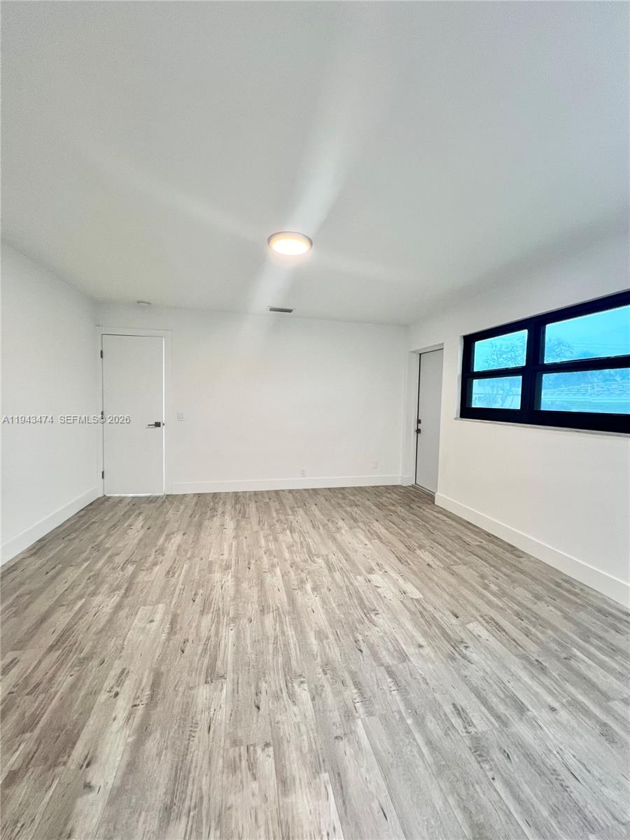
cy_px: 420
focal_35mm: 13
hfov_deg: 89.9
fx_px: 315
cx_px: 315
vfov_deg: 106.2
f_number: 1.8
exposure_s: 1/60
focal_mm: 1.57
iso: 200
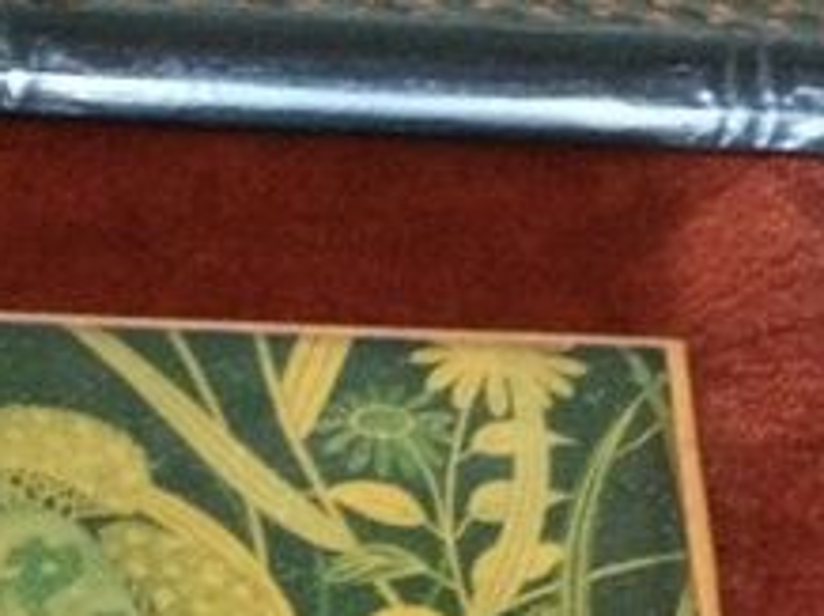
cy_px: 1200
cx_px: 110
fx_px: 2948
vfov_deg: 10.9
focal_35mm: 124
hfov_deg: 15.7
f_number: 2.2
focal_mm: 4.12
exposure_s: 1/15
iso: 500
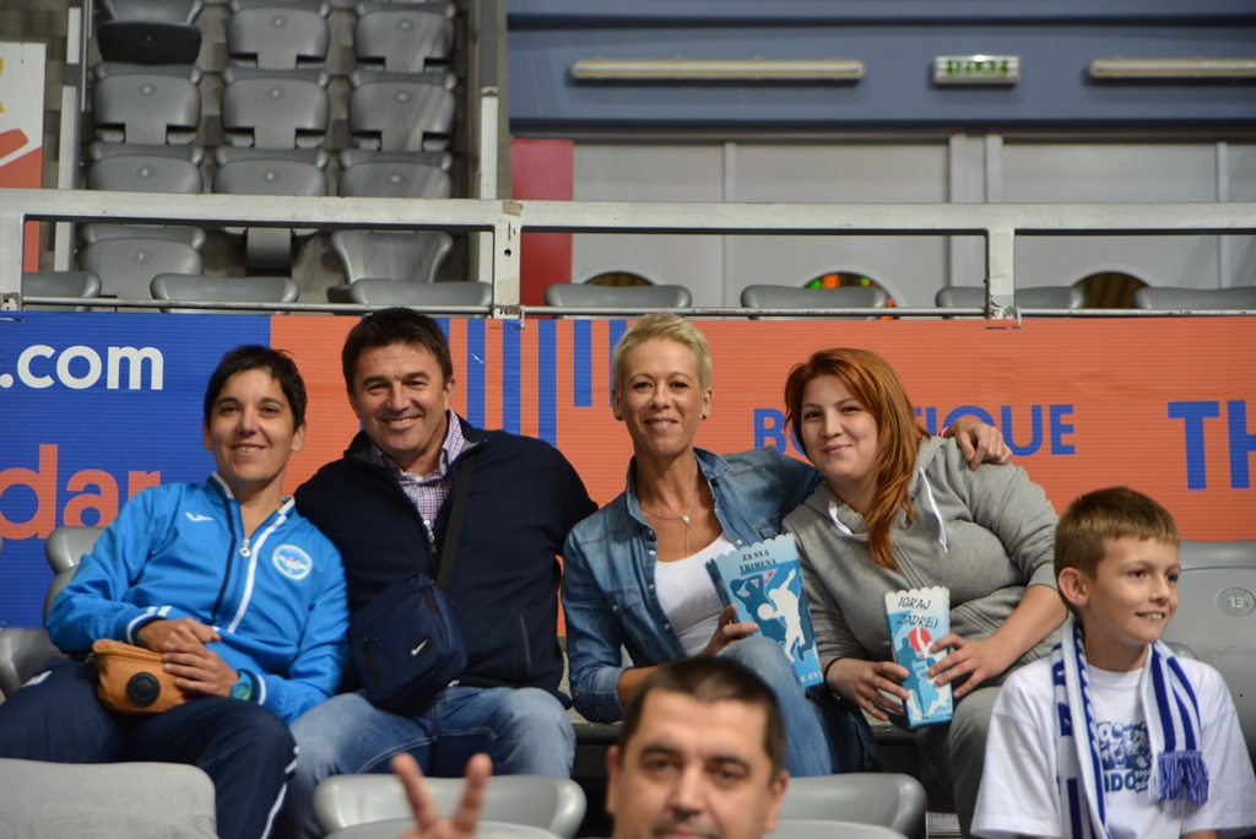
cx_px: 628
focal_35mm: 120
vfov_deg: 11.4
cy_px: 420
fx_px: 4189
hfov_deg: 17.1
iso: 1250
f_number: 5.6
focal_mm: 120
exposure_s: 1/80
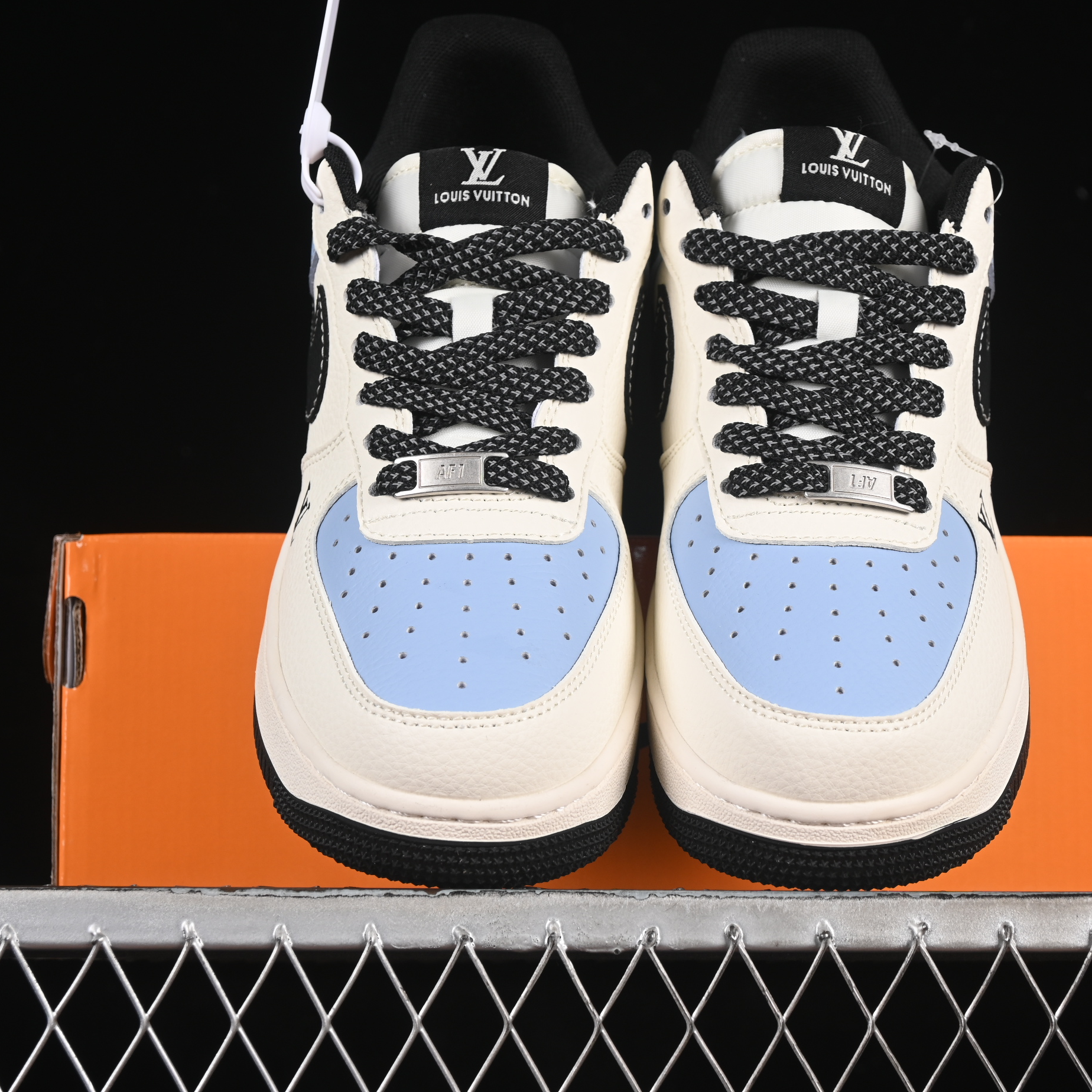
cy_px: 545
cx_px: 655
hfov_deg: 18.1
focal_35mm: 96
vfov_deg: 18.1
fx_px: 3426
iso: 160
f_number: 7.1
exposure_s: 1/80
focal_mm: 50
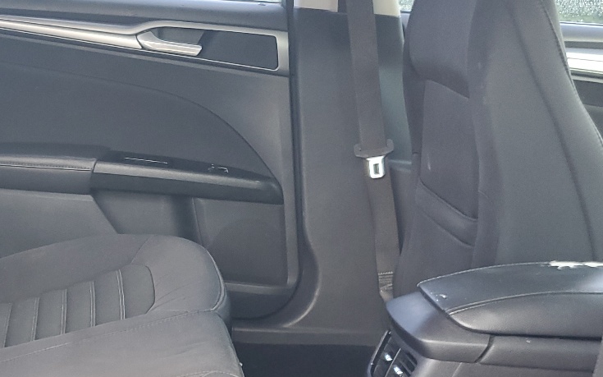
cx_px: 79
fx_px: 986
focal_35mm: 60
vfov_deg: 21.4
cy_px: 282
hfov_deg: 32.6
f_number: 1.5
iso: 65
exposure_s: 1/60.2
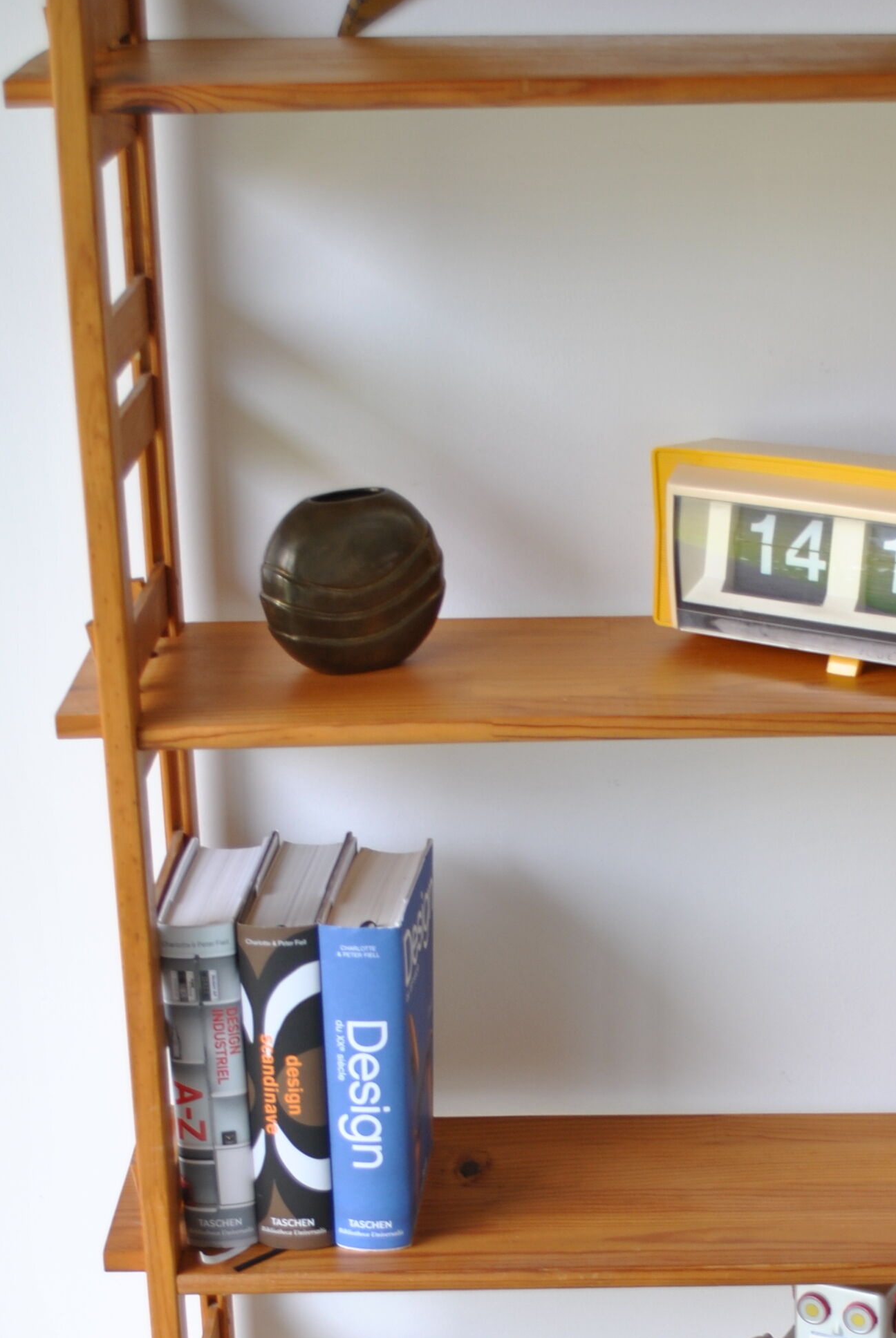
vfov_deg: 25.5
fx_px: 2903
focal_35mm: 78
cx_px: 641
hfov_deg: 17.5
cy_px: 1092
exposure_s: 1/40
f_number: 4.2
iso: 100
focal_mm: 26
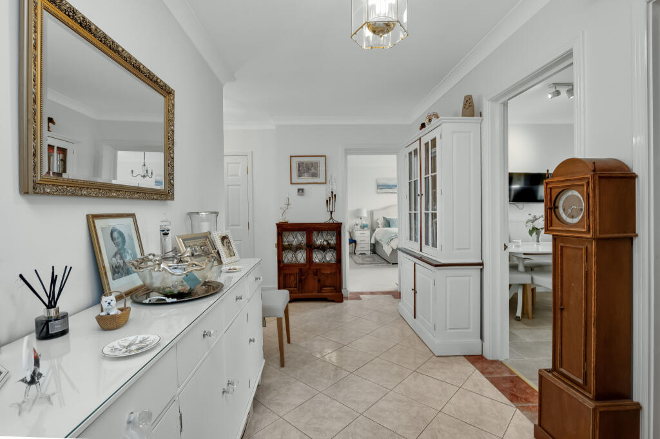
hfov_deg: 96.8
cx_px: 330
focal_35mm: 16
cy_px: 220
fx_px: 293
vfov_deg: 73.7
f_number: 11
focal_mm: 16
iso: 400
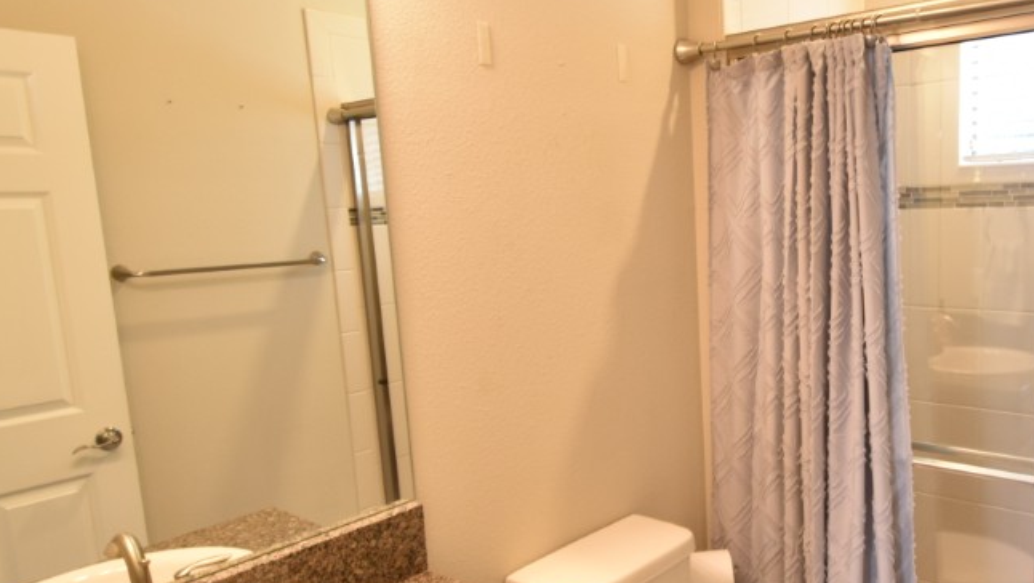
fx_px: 768
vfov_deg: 41.5
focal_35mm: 28
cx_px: 709
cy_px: 319
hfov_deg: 65.6
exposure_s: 1/45
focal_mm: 10
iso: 800
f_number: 3.5
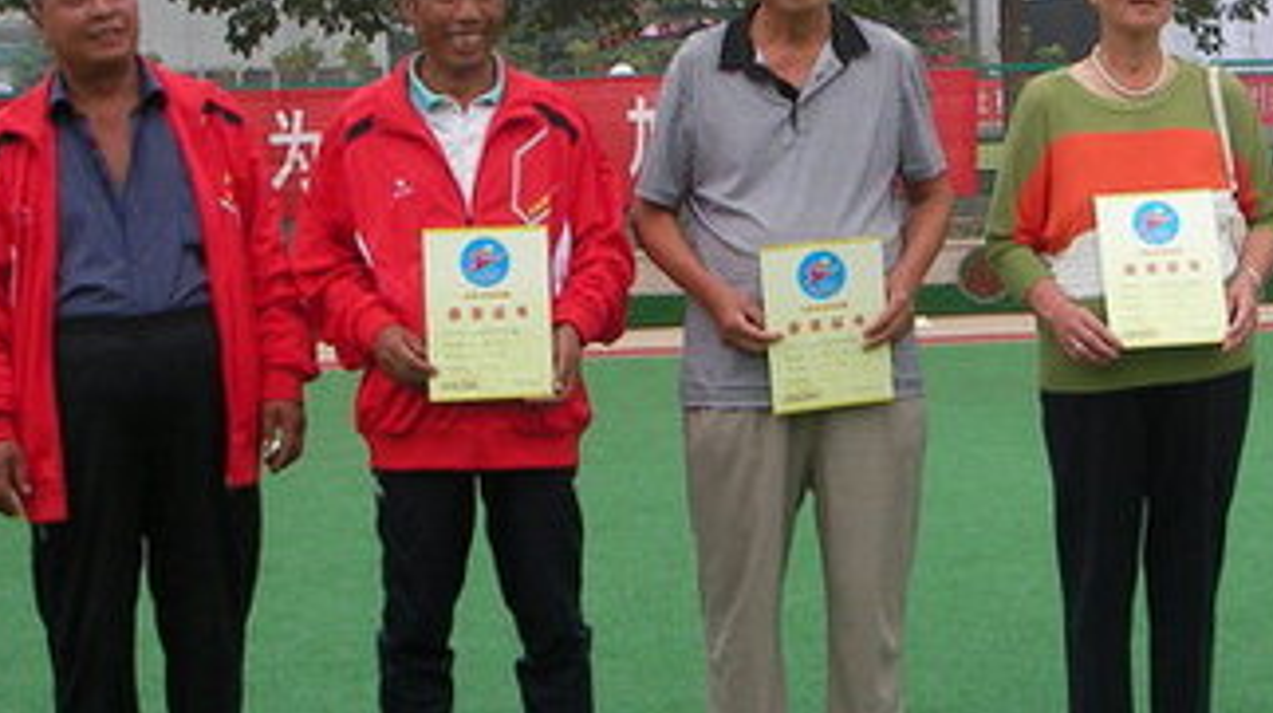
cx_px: 942
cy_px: 280
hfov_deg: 27.2
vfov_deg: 15.6
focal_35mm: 77
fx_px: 2597
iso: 100
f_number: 3.3
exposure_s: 1/137
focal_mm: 6.3
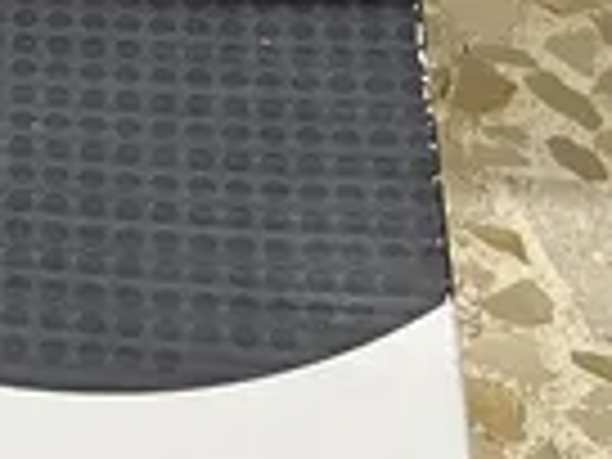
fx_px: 2157
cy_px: 4
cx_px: -454
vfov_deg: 12.0
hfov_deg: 14.4
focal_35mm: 122
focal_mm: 5.7
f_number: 1.5
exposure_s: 1/60
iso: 250
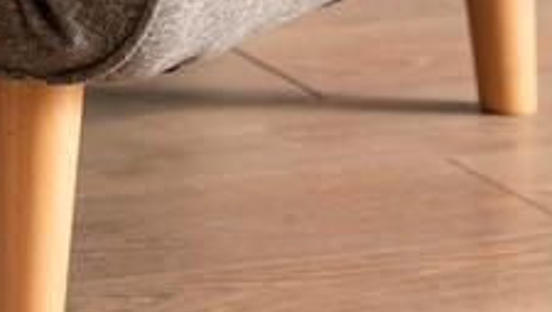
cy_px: -158
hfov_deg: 6.5
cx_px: -91
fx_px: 4805
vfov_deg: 3.7
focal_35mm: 328
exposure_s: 1/160
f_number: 7.1
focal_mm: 98
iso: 160
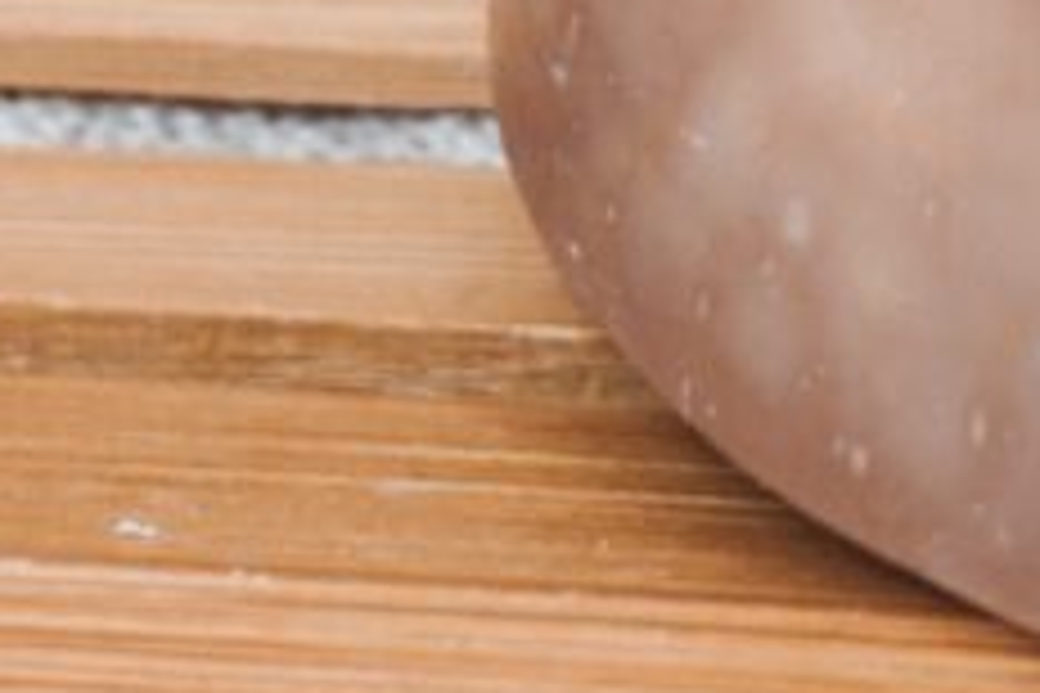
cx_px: -797
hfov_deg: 6.5
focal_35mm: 309
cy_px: -864
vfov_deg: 4.4
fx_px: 8930
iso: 125
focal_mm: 33
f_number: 5
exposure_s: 1/13
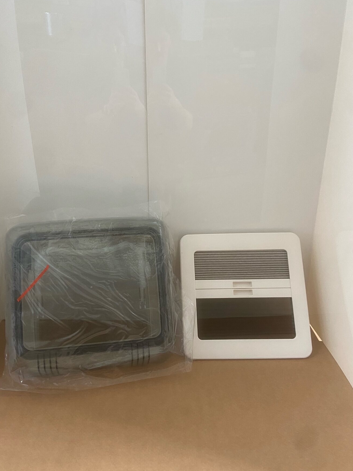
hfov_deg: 46.6
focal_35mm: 30
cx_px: 150
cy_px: 238
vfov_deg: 60.0
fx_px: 408
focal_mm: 4.25
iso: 160
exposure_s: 1/50
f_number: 1.8
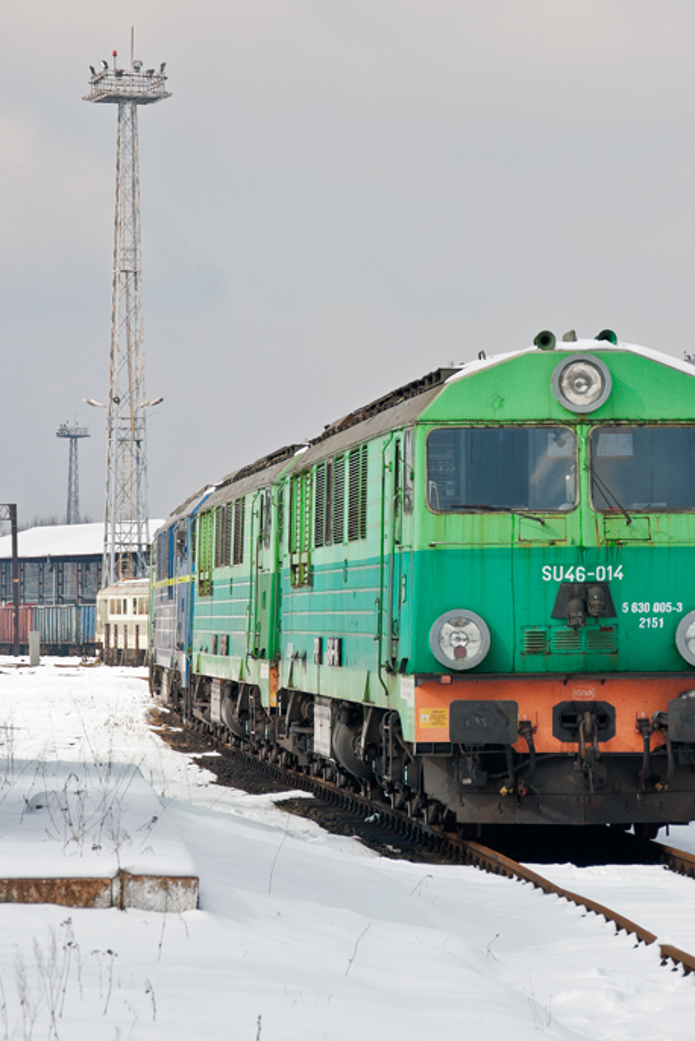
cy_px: 473
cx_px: 483
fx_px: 5178
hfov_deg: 7.7
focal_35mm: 179
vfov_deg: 11.5
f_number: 7.1
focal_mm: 80
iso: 320
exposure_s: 1/800
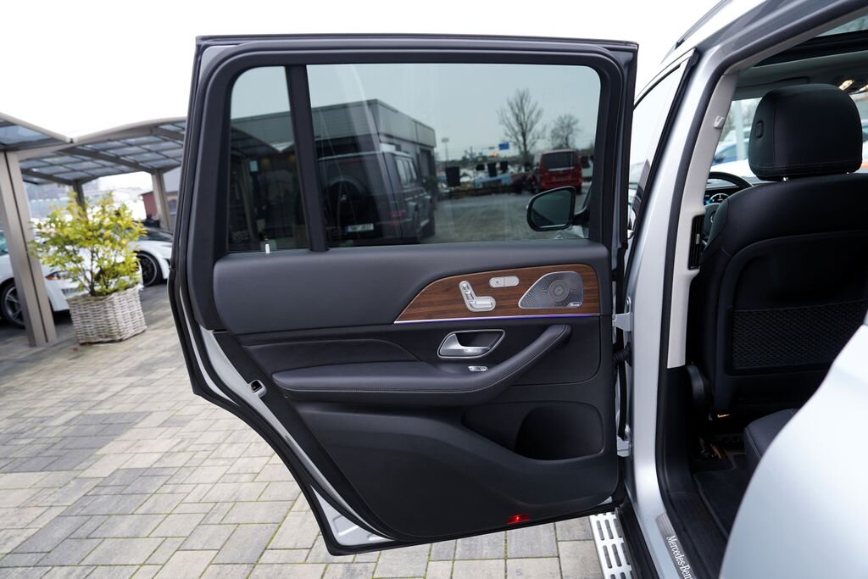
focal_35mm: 25
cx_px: 434
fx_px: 603
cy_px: 290
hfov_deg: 71.5
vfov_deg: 51.3
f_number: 4
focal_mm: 25
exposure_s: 1/60
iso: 100
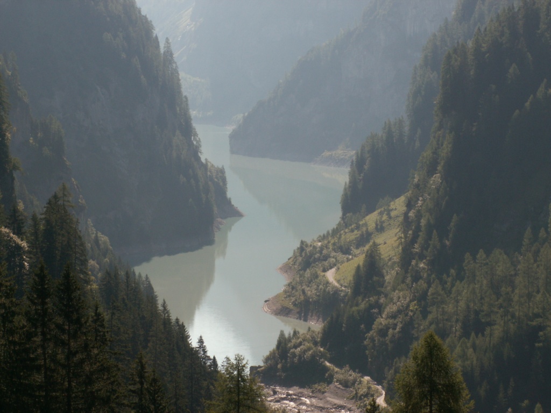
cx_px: 276
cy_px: 206
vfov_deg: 12.6
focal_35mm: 118
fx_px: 1878
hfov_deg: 16.7
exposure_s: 1/125
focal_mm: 19.35
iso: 50
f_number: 8
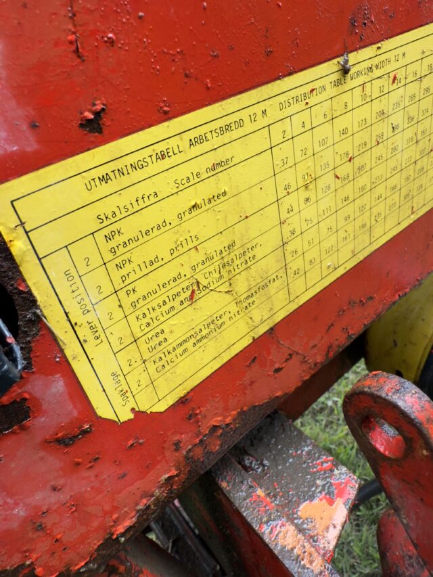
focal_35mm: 24
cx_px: 216
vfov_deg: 71.6
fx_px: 400
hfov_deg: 56.8
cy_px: 288
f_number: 2.2
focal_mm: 2.22
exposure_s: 1/99
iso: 80
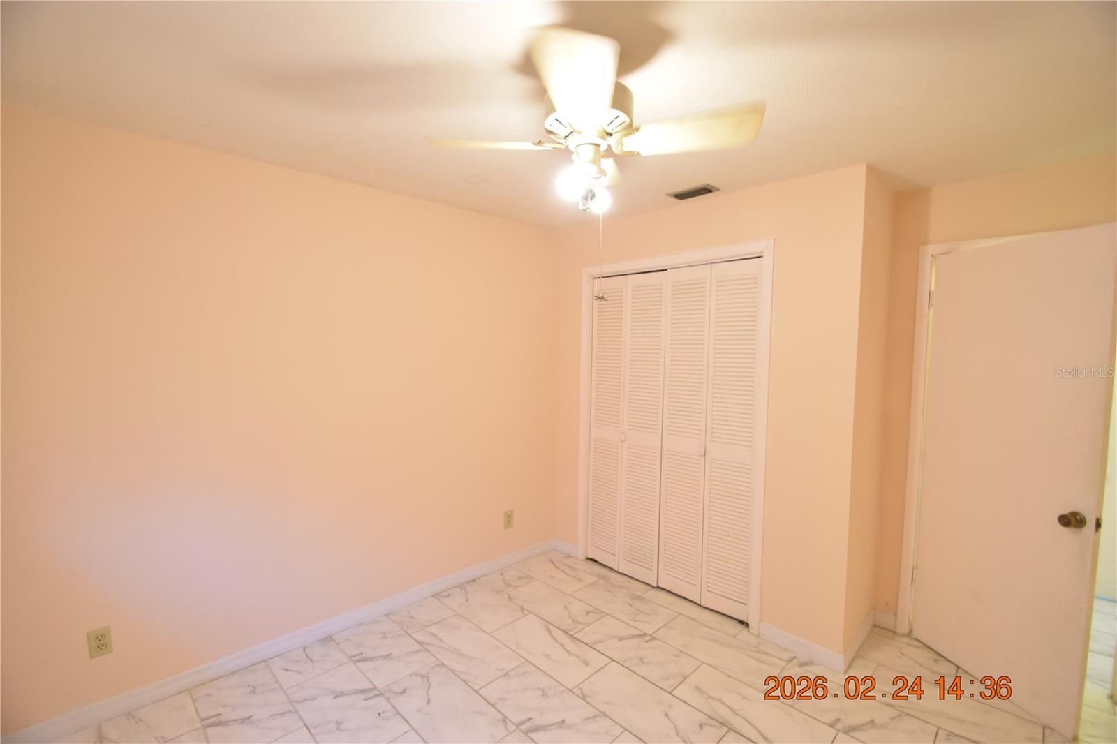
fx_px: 465
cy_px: 372
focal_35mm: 15
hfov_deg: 100.4
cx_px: 558
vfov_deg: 77.3
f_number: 3.5
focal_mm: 10
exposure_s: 1/30
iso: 800
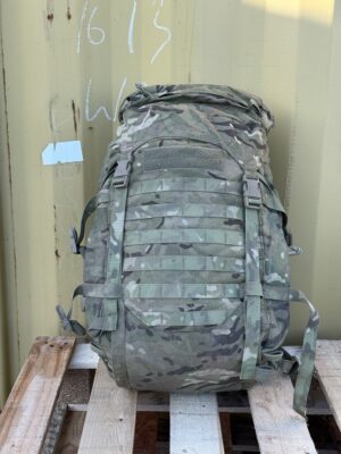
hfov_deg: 30.3
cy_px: 227
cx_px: 170
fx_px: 630
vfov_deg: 39.7
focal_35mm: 48
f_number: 1.78
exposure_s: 1/762
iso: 80
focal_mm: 6.76
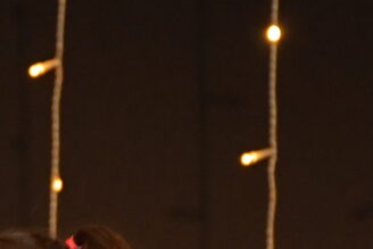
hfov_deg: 3.3
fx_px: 6364
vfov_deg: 2.2
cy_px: 695
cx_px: -255
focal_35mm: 614
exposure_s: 1/60
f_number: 5
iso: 1800
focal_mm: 70
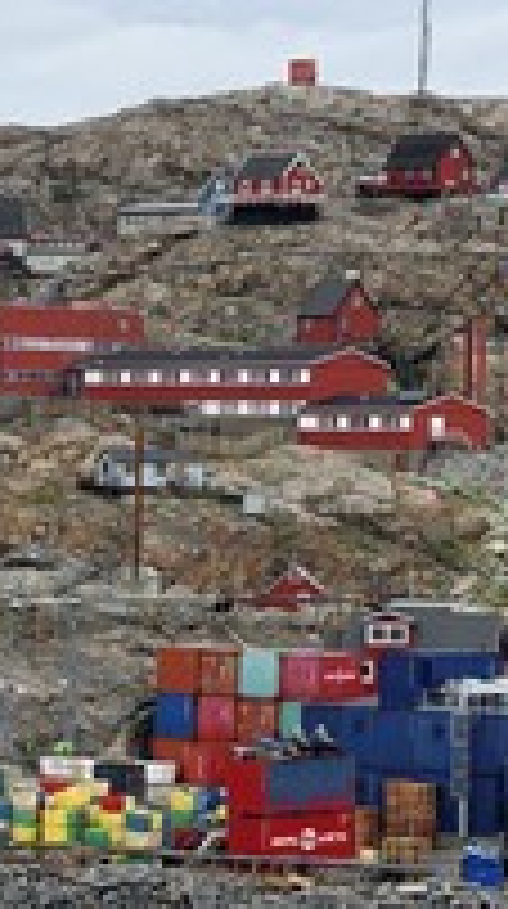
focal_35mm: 262
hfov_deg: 4.6
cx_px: -234
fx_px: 6300
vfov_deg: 8.2
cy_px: 558
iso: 400
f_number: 10
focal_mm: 120
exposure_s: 1/250
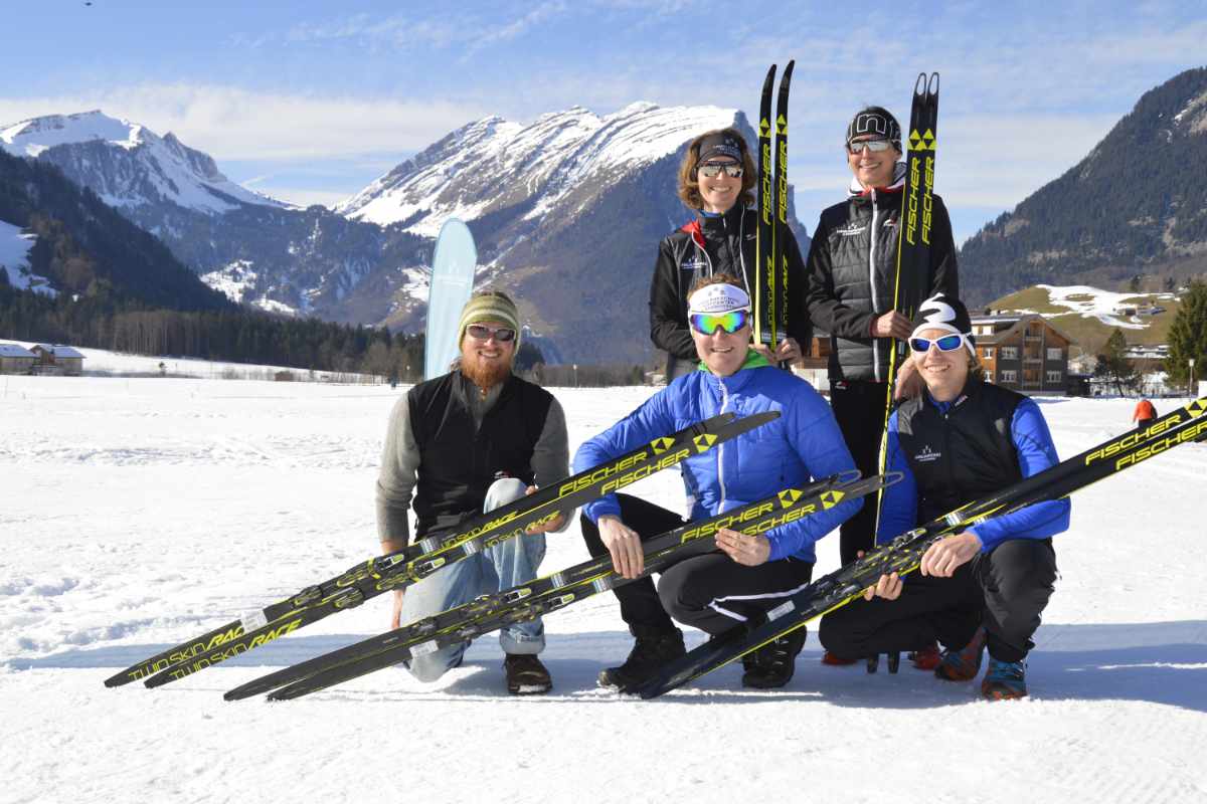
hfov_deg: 46.4
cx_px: 604
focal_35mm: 42
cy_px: 402
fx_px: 1408
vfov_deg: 31.9
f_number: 10
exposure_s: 1/200
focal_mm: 28
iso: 100
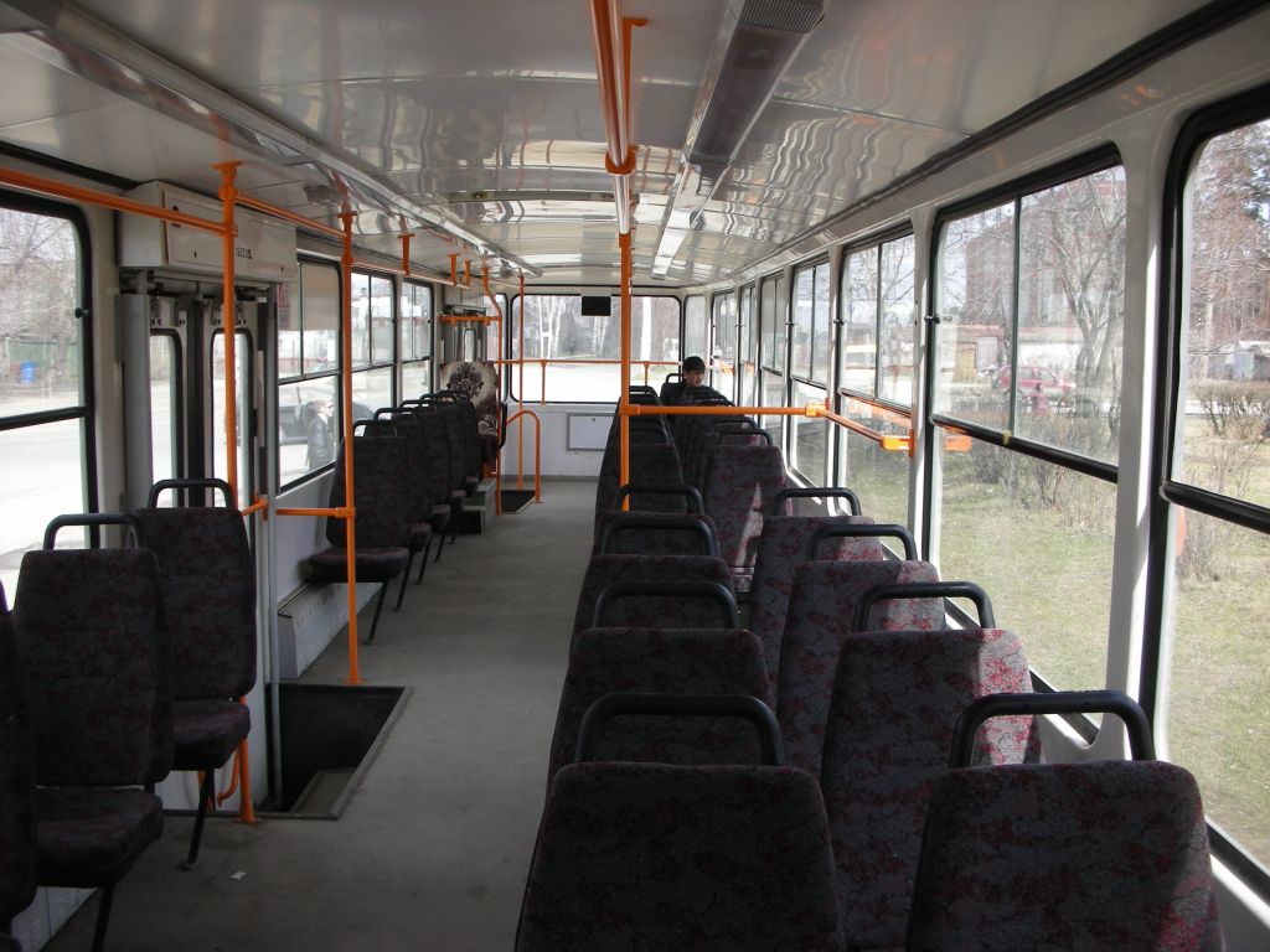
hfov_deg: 52.6
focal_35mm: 35
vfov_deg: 40.7
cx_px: 635
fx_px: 1284
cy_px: 476
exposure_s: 1/173
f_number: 3
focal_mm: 5.8
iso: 50
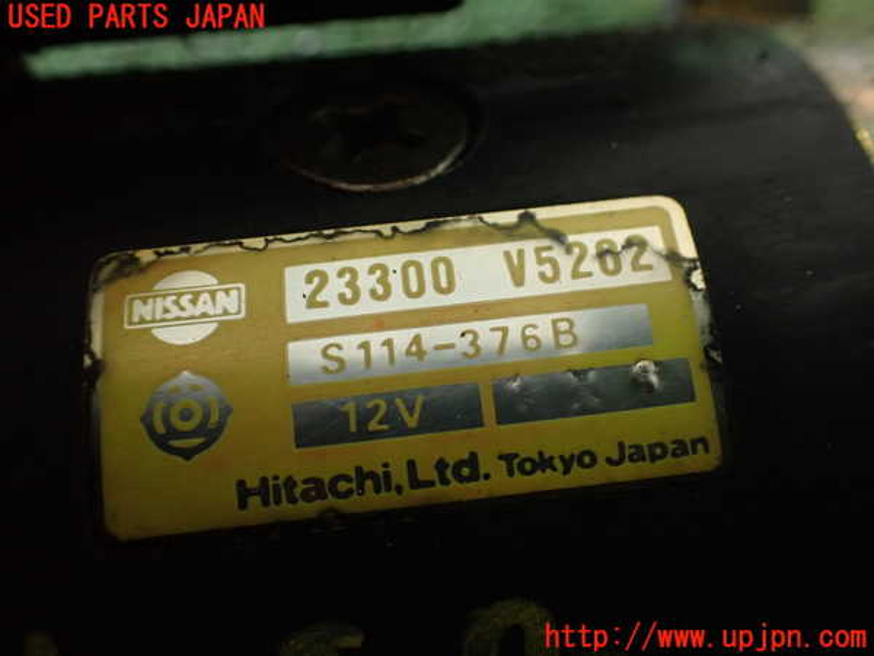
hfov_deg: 56.8
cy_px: 328
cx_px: 437
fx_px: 808
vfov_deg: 44.2
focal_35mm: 32
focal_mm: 5.79
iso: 400
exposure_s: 1/30
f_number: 2.4
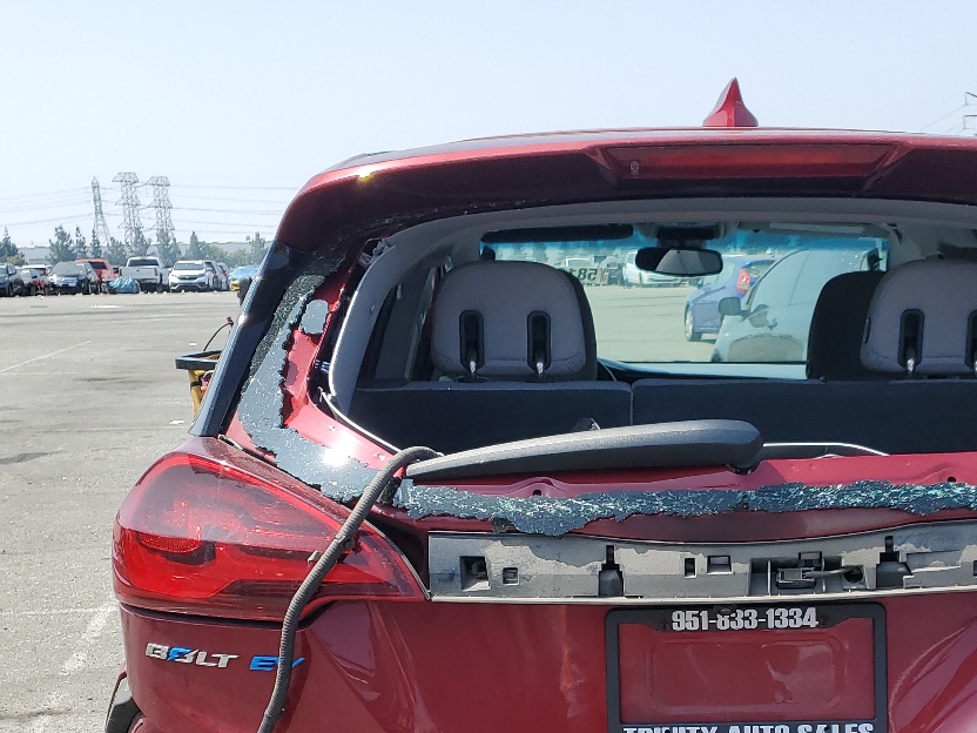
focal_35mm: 50
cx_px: 674
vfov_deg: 27.8
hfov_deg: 37.6
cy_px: 695
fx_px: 1411
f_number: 1.5
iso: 50
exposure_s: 1/2000
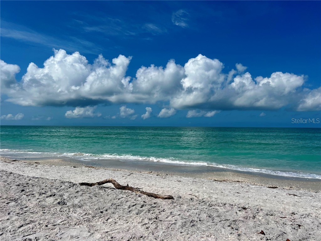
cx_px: 160
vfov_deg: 53.1
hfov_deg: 67.3
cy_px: 120
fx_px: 241
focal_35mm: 26
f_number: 1.5
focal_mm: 5.7
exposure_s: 1/12658
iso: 50
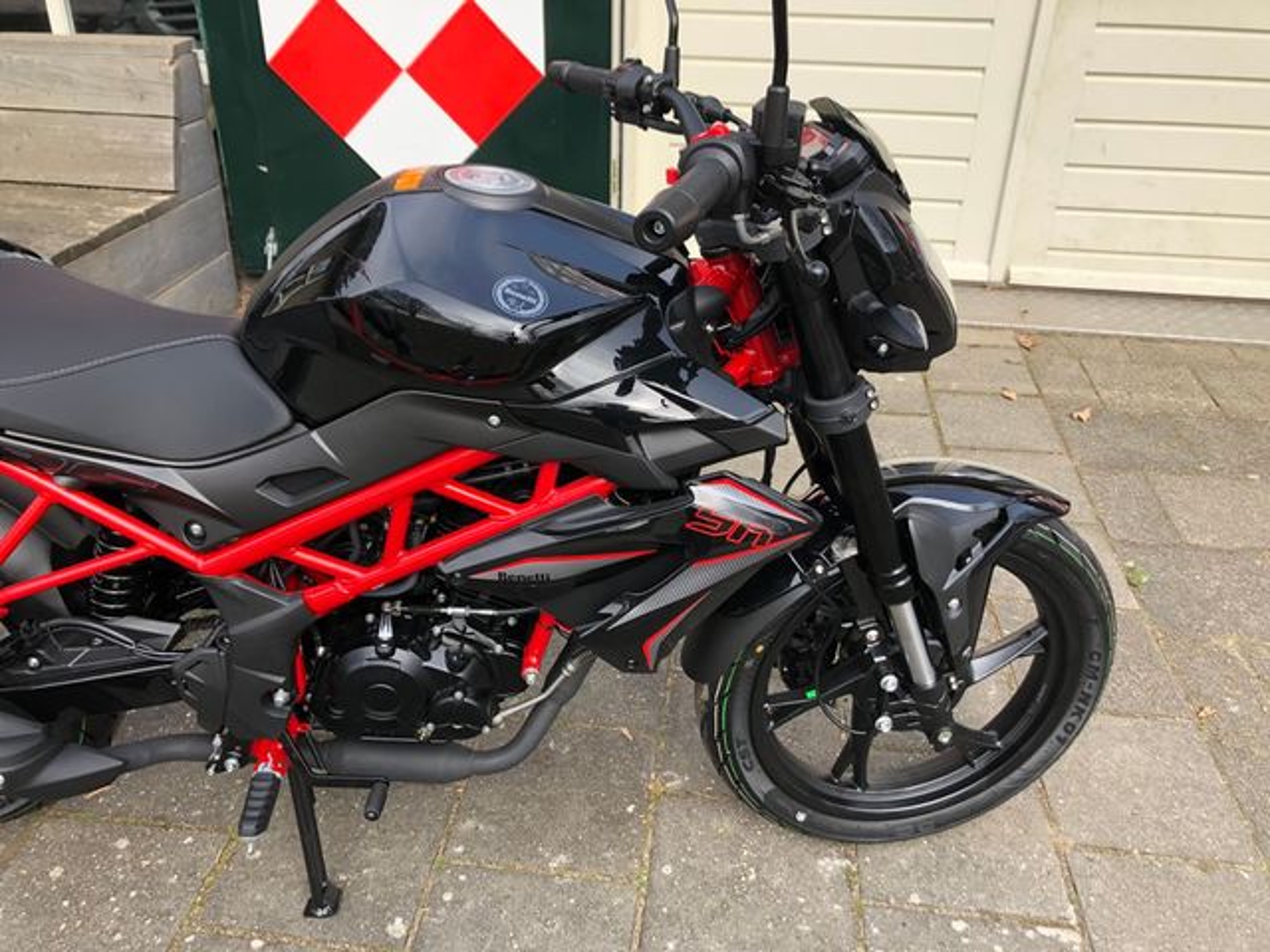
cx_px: 635
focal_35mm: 28
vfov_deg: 49.7
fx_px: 1027
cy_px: 476
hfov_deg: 63.4
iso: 20
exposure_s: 1/308
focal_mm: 3.99
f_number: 1.8
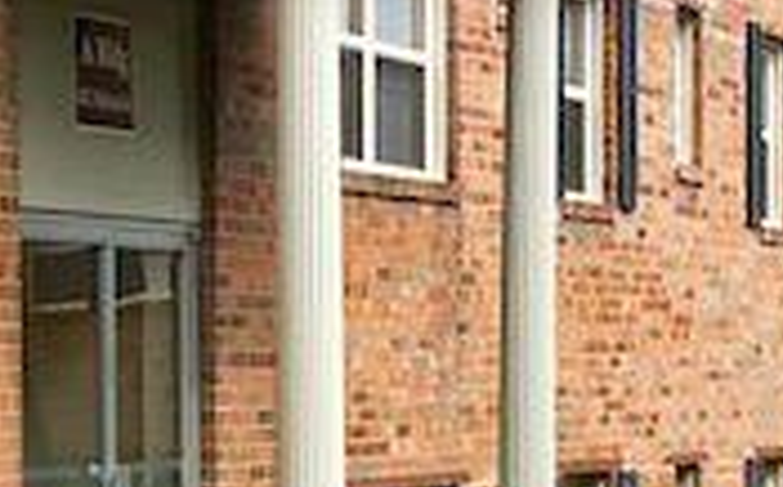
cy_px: 411
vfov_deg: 7.3
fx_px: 3837
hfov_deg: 11.6
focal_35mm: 180
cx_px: 58
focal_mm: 4.15
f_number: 2.2
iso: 25
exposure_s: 1/1241
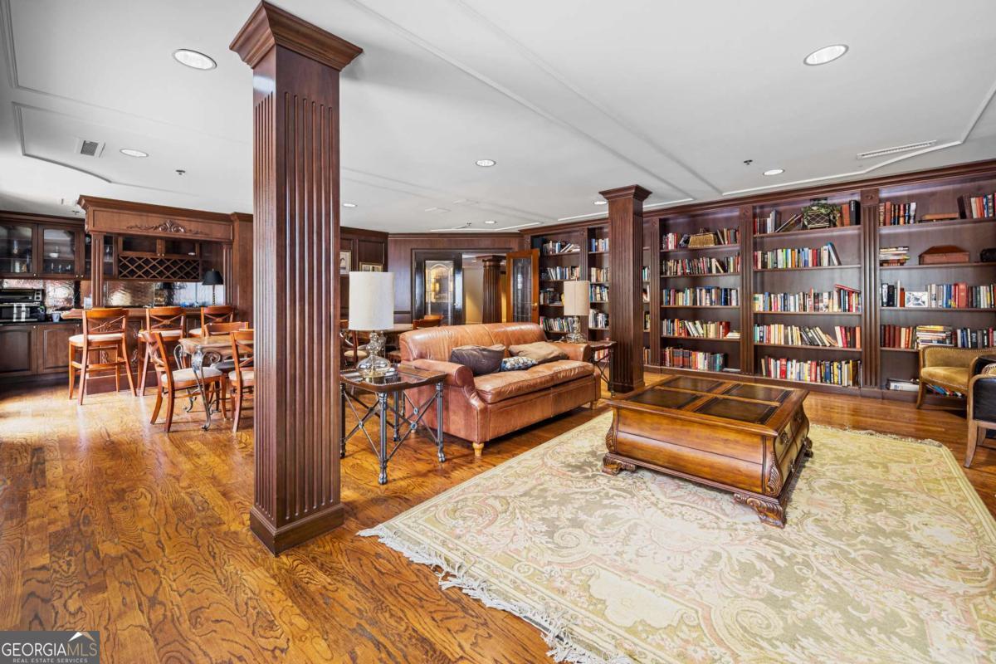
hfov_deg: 104.3
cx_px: 498
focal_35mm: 14
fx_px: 387
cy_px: 332
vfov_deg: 81.2
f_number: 8
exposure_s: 1.3
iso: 640
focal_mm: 14
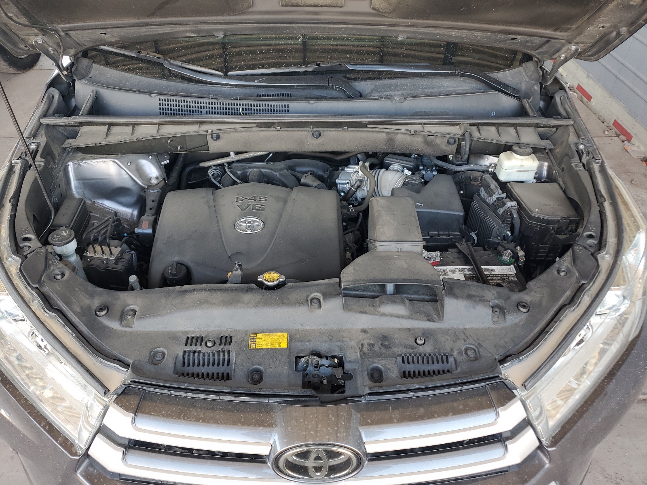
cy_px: 242
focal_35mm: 26
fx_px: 486
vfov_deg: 53.1
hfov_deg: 67.3
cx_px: 324
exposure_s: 1/100
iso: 51
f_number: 1.5
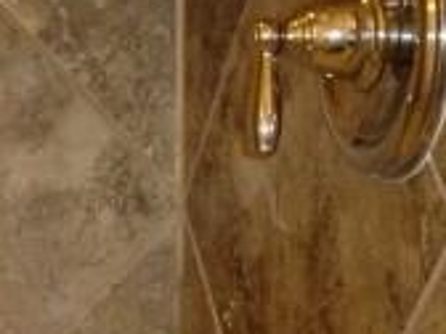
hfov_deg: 13.3
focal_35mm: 145
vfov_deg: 10.2
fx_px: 1868
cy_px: 199
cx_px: -64
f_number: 3.9
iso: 400
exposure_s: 1/30
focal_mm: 6.66
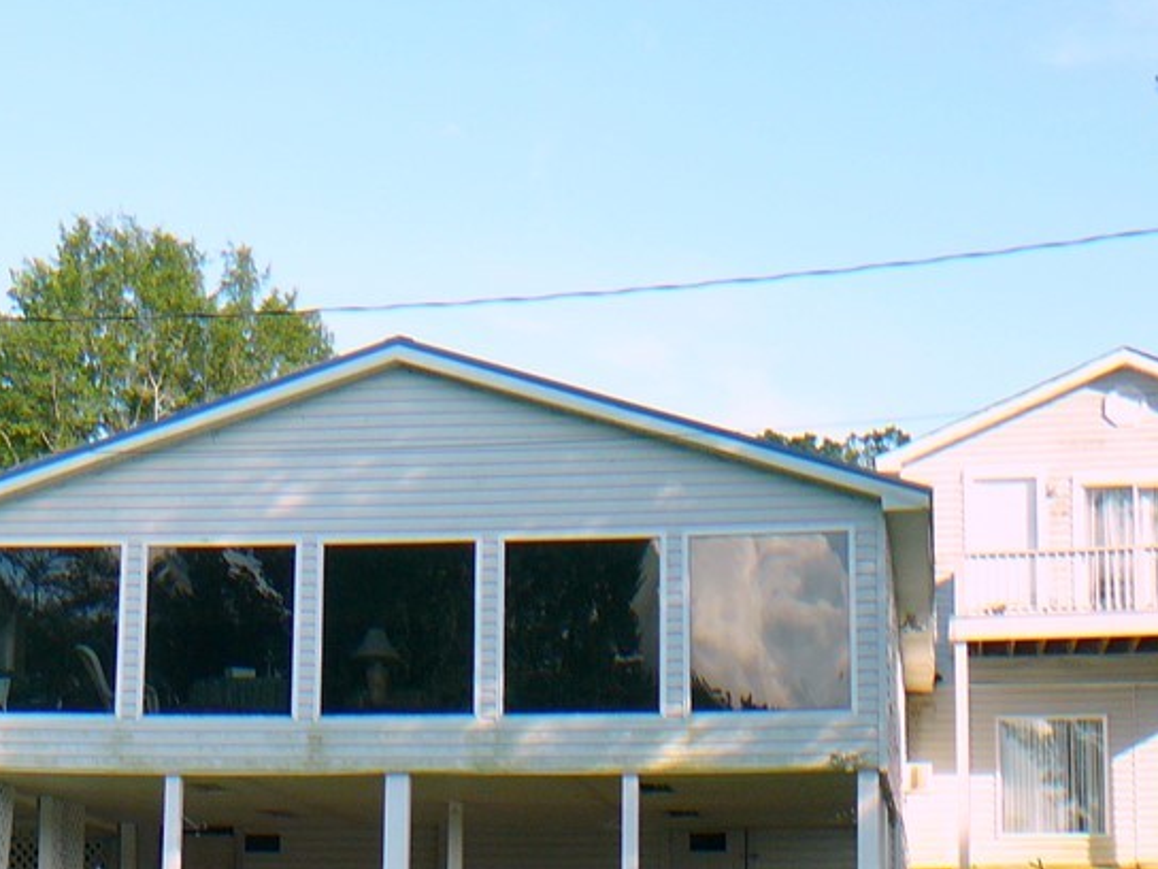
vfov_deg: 17.9
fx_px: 2710
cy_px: 769
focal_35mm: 81
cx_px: 324
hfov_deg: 23.9
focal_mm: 6.4
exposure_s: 1/250
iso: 80
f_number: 3.2
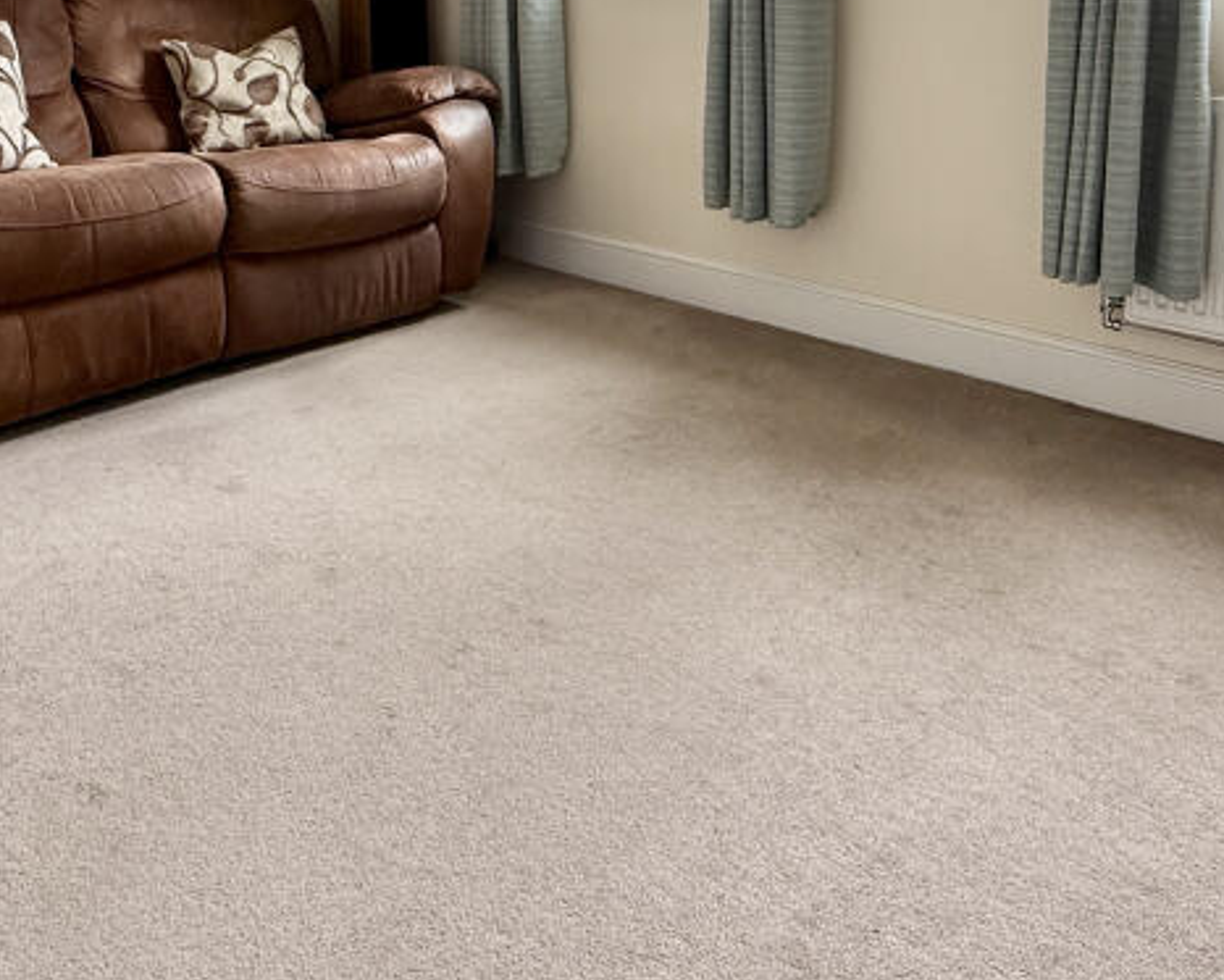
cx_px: 691
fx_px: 1087
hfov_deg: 58.6
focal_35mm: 30
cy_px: 84
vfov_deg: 43.9
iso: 160
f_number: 2.2
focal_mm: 2.22
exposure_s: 1/99
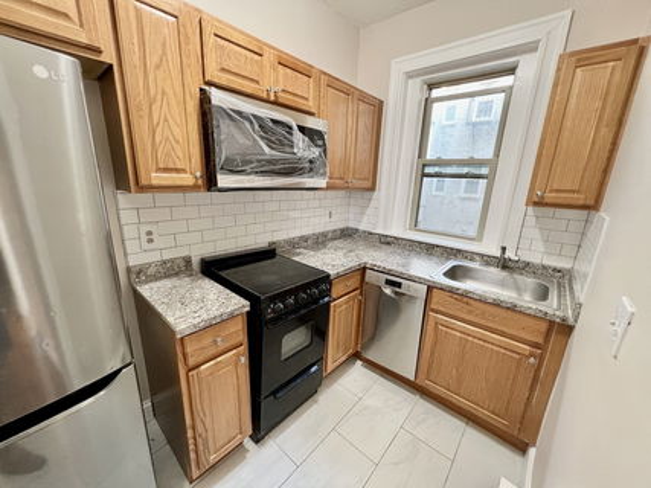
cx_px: 326
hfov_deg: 106.2
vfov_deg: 89.9
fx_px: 244
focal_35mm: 13
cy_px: 244
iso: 200
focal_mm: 1.57
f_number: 1.8
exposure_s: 1/60
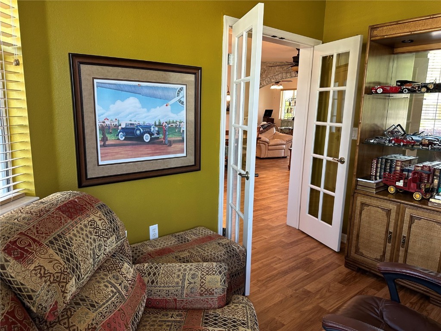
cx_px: 220
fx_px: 306
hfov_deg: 71.6
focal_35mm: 24
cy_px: 166
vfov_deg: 56.8
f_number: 1.78
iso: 200
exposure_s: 1/60
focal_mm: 6.86
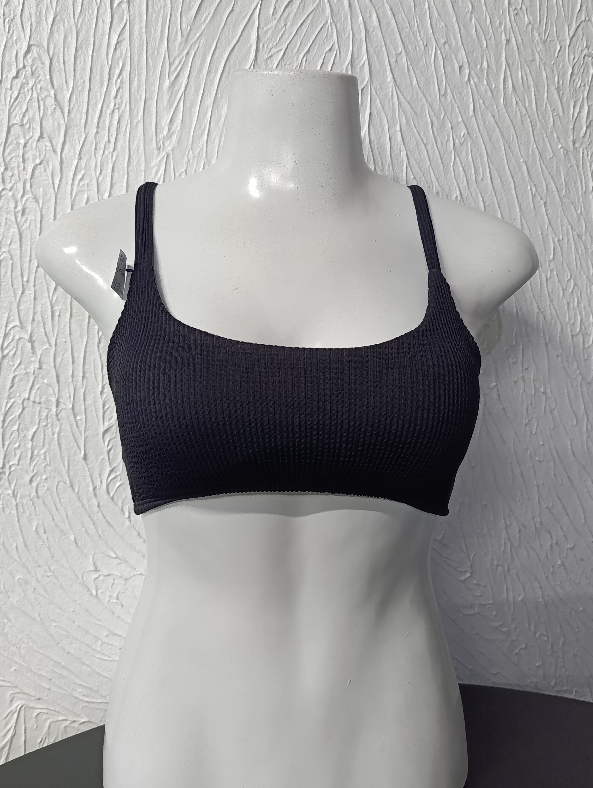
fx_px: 524
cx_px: 296
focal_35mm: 23
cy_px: 394
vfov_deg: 73.8
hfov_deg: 59.0
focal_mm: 6.14
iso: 1600
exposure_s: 1/60
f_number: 1.6
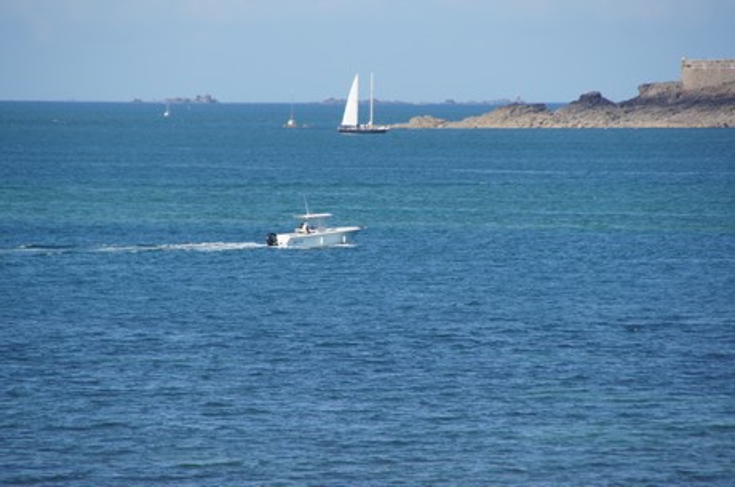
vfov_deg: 4.6
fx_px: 6114
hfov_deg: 6.9
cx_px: 368
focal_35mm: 300
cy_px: 244
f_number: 6.3
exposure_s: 1/400
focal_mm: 200
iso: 100
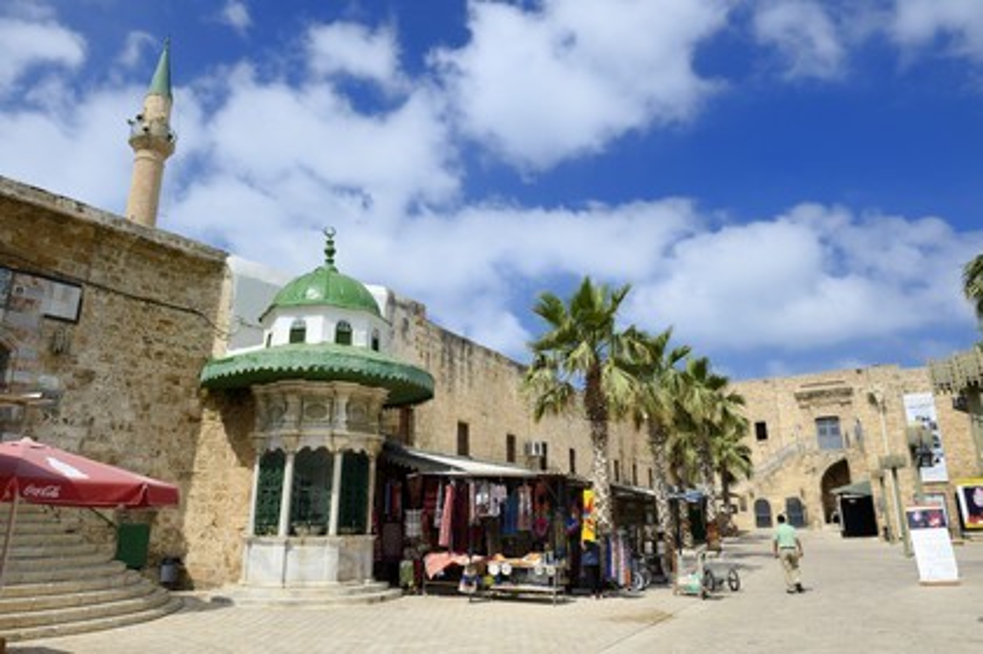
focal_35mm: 24
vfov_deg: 53.1
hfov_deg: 73.8
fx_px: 655
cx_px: 492
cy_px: 327
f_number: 13
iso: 200
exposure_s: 1/320
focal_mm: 24
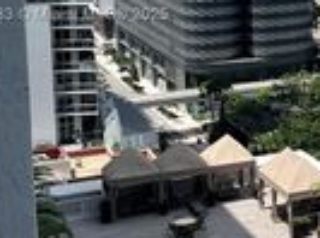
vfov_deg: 14.8
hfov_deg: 17.3
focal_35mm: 98
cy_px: 16
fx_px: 903
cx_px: 529
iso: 32
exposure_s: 1/3448
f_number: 1.6
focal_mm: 5.1
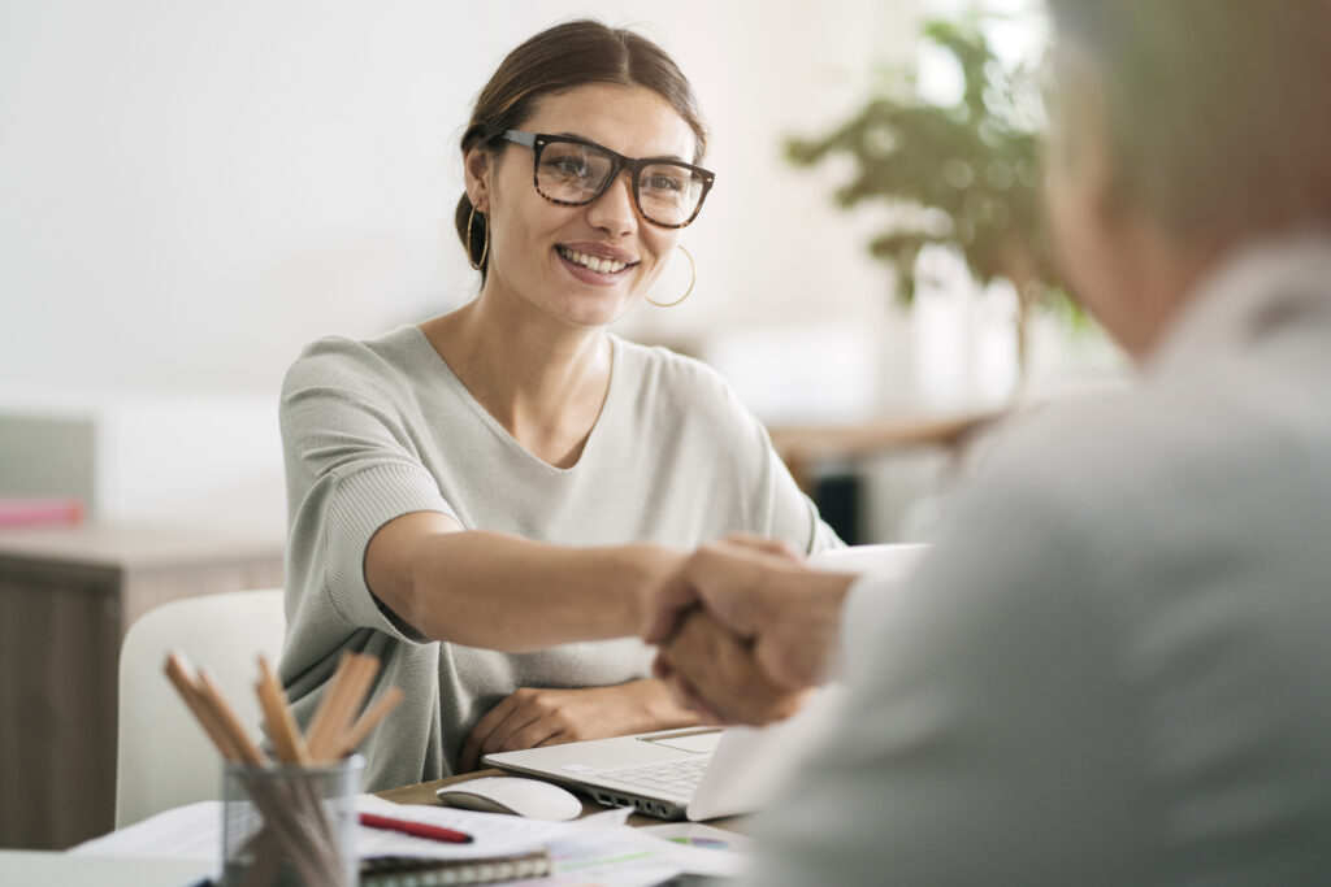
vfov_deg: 16.1
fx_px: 3143
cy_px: 444
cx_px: 666
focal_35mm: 85
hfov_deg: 23.9
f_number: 2
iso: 400
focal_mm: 85
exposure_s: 1/200
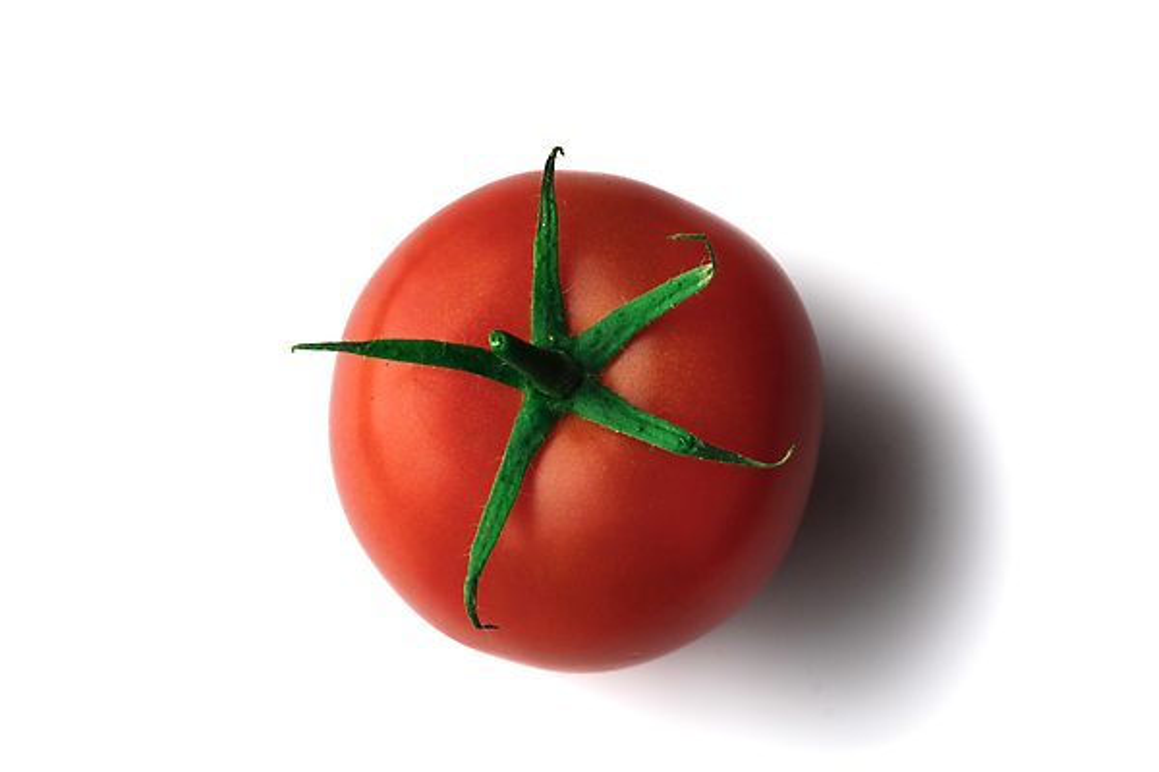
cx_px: 580
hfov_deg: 27.0
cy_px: 386
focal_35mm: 75
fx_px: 2414
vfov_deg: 18.2
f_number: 13
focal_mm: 50
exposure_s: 1/125
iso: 100
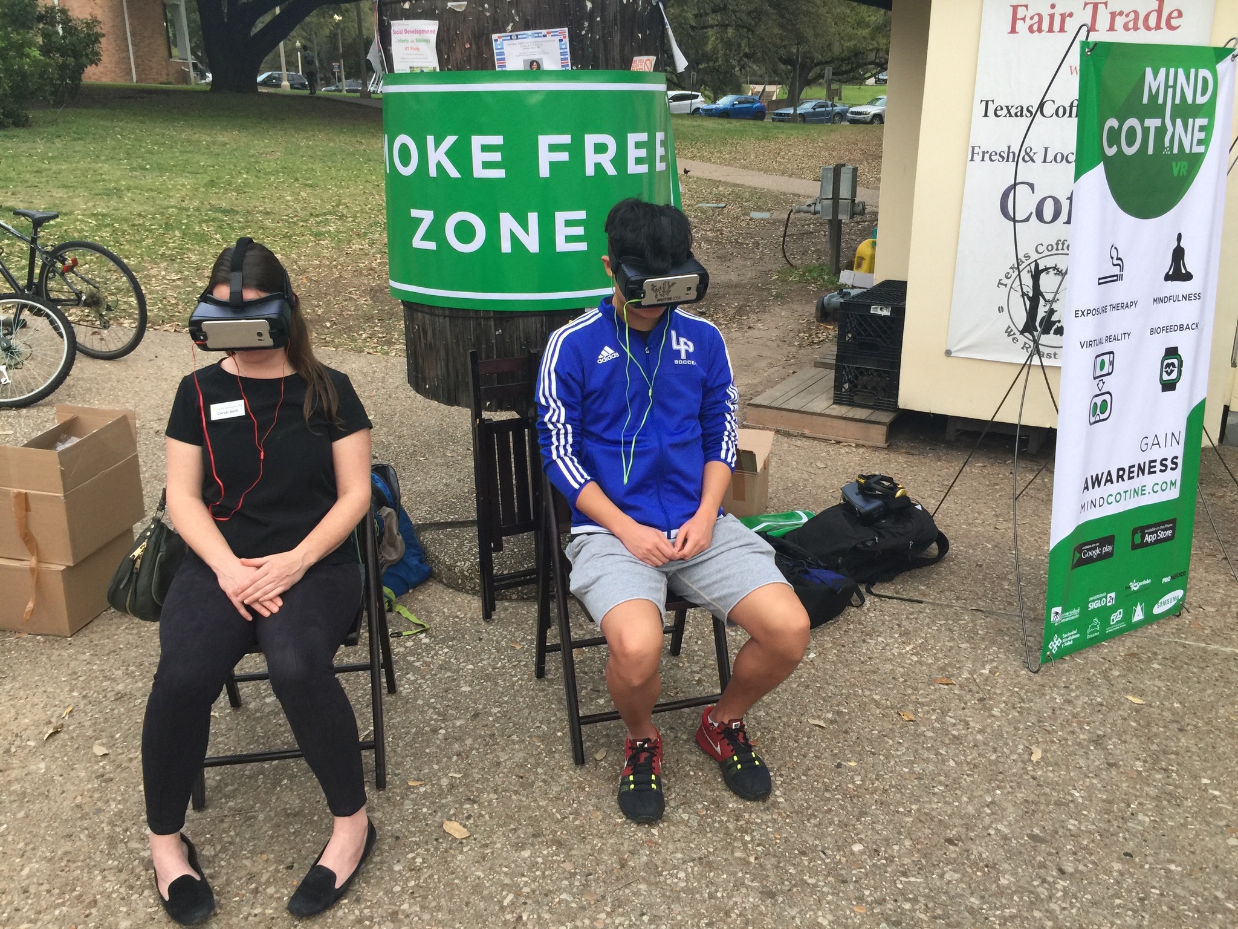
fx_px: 1037
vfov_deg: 48.2
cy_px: 464
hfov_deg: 61.7
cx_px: 619
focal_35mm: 29
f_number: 2.2
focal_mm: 4.15
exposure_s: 1/30
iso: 32
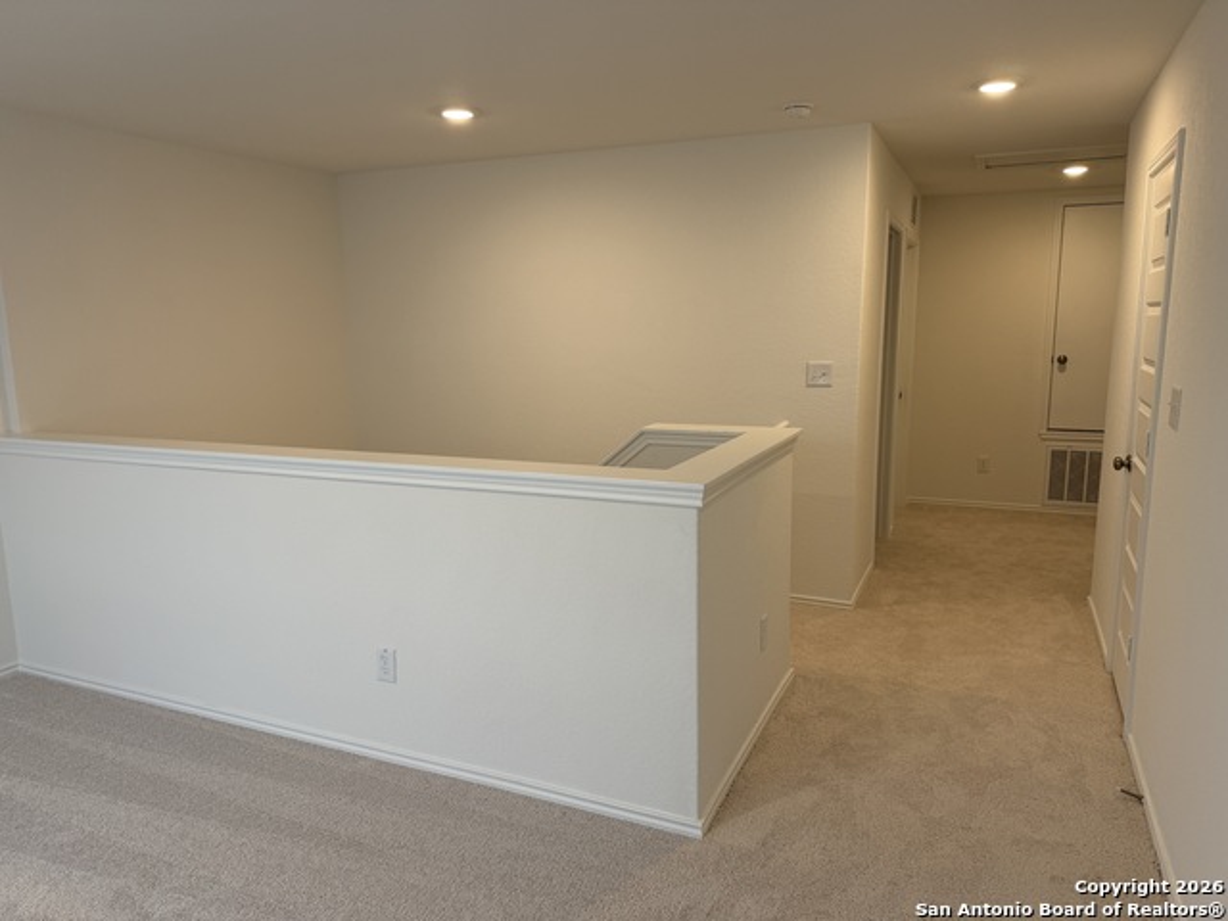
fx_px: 851
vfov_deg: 56.8
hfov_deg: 71.6
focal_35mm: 24
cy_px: 460
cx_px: 614
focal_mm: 6.76
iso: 125
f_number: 1.78
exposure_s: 1/120
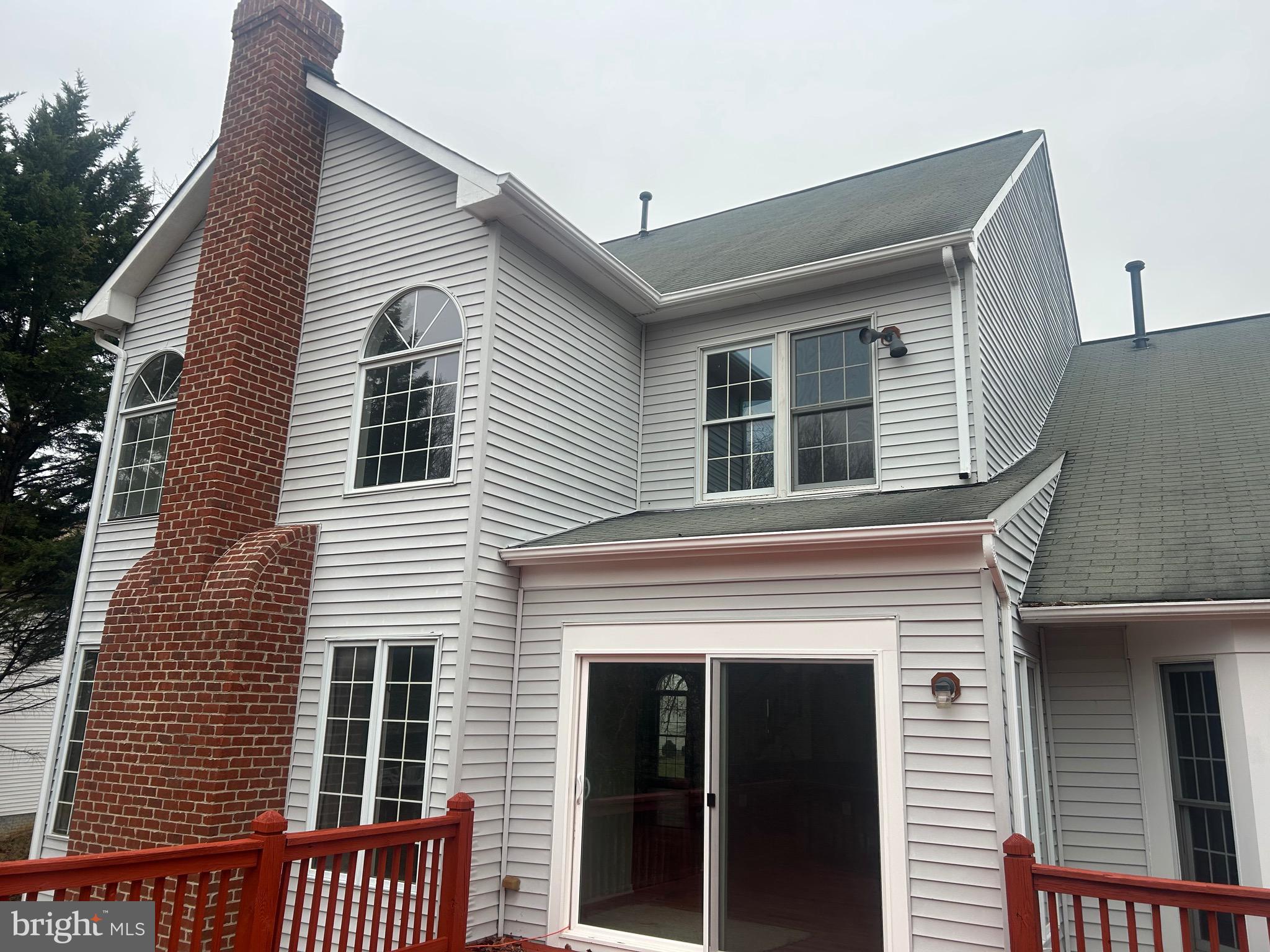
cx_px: 635
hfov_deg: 67.3
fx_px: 954
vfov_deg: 53.1
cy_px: 476
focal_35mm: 26
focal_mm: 5.7
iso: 50
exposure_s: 1/733
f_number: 1.5
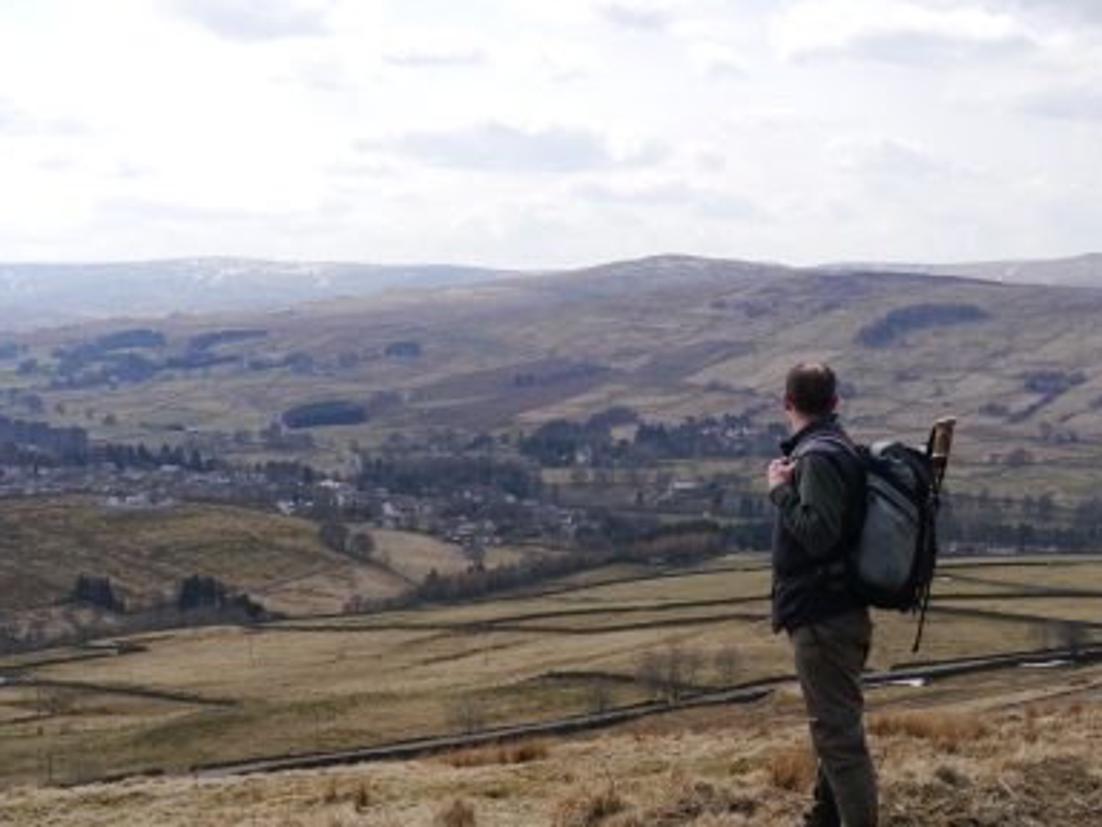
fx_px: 2006
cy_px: 396
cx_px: 588
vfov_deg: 23.3
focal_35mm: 63
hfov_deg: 30.7
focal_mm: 28
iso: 160
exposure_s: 1/320
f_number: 8
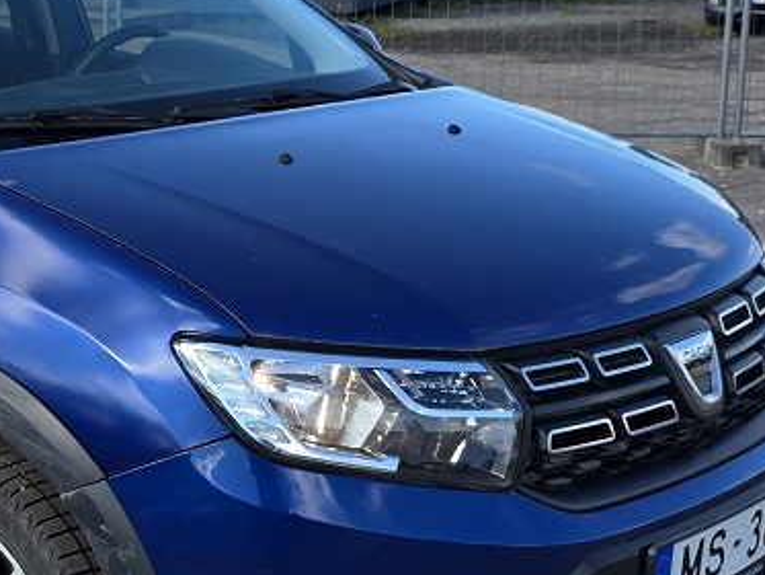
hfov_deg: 25.7
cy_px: 351
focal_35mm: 74
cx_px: 109
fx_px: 1636
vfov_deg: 19.9
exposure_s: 1/406
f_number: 1.7
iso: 12
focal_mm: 6.3
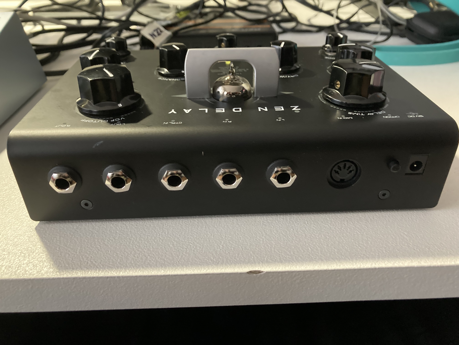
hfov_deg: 63.4
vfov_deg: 49.7
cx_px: 230
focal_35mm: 28
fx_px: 371
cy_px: 172
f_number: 1.8
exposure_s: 1/30
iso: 500
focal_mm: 3.99
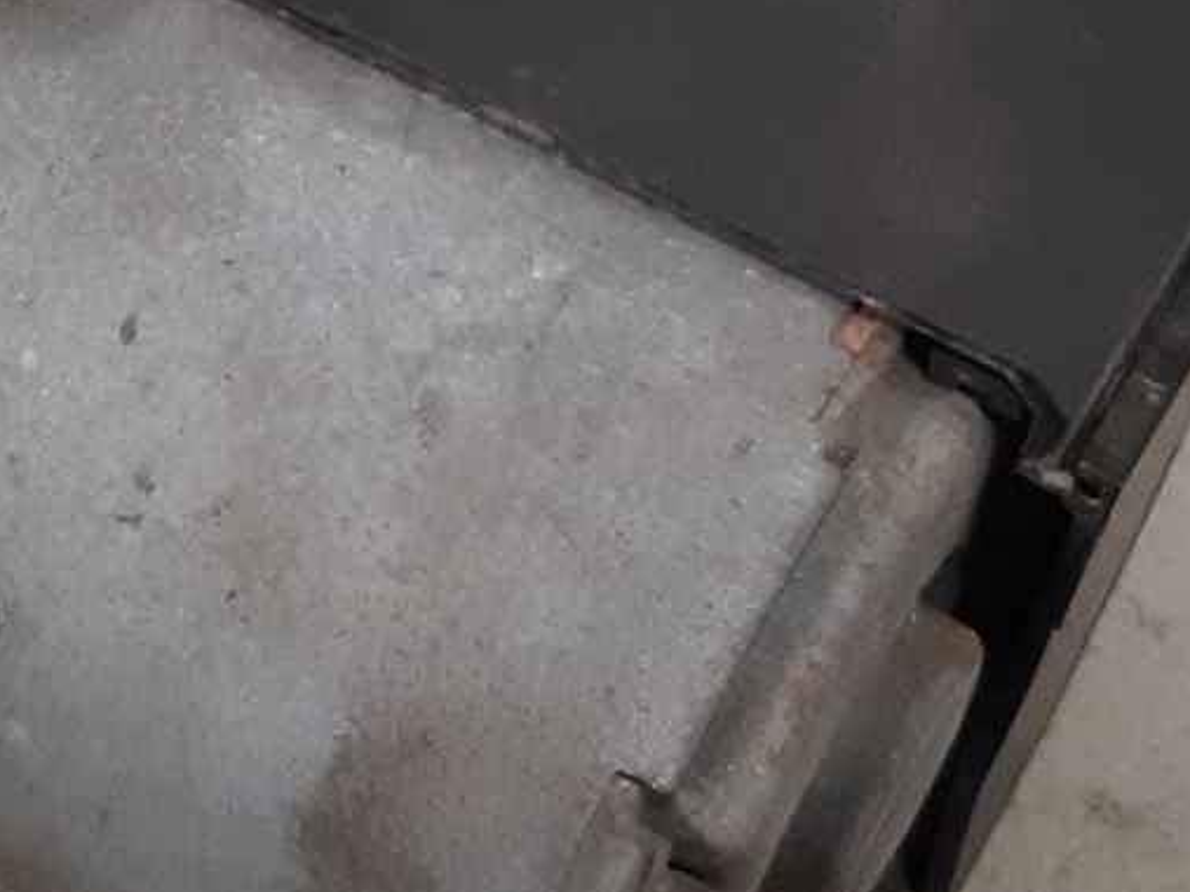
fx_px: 3609
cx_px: -230
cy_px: 26
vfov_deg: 13.9
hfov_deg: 17.8
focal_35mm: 105
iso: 250
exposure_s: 1/50
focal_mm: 3.93
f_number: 1.7
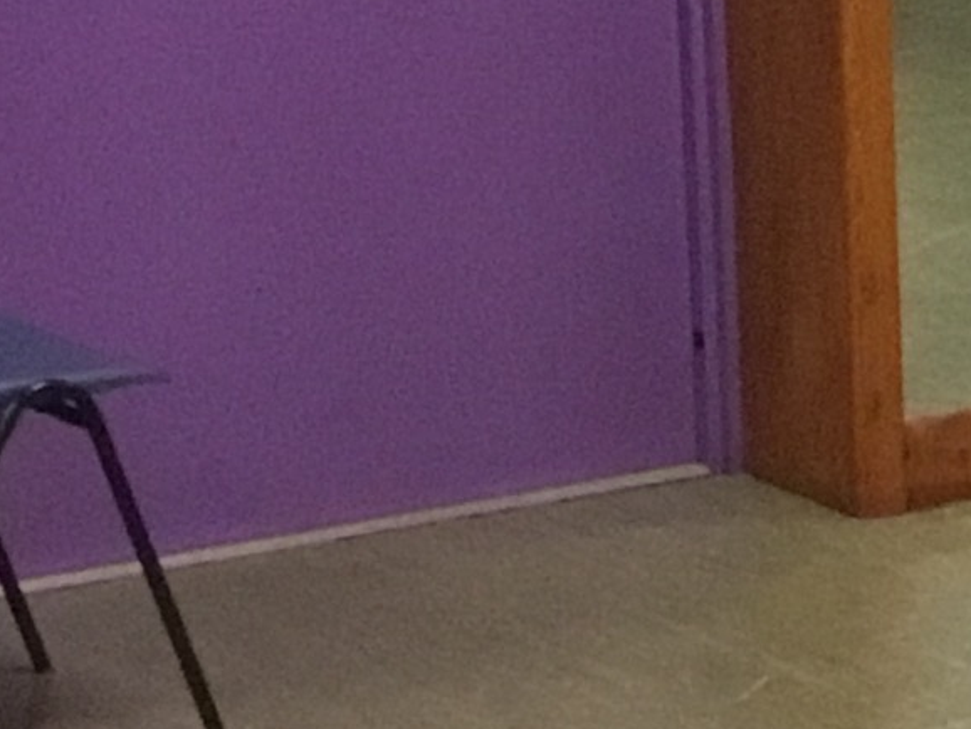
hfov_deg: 10.4
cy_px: -29
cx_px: 1969
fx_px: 4911
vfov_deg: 8.4
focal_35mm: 175
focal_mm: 3.3
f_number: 2.4
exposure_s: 1/17
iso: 250
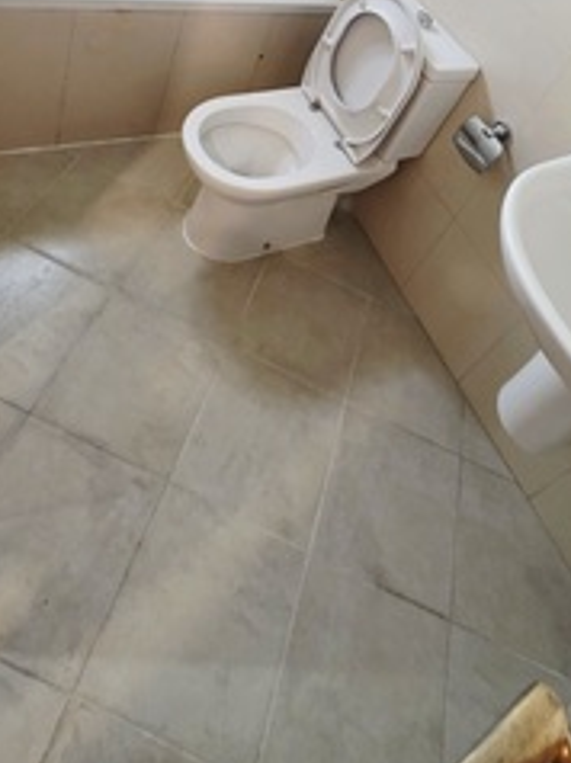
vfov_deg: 58.7
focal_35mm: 25
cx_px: 322
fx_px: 551
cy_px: 69
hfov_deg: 54.6
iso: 400
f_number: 1.9
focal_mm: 2.2
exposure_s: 1/50.3
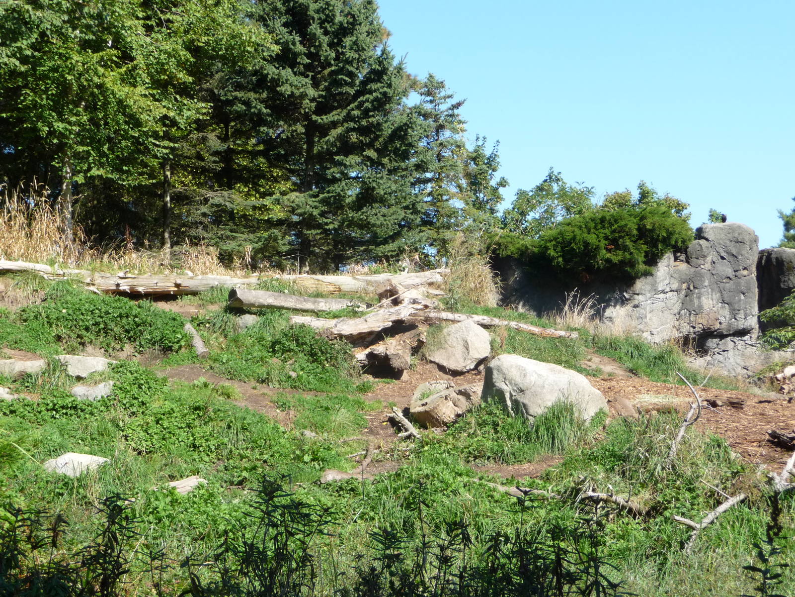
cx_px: 398
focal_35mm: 84
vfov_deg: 17.6
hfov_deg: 23.3
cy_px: 298
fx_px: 1929
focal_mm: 14.2
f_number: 4.7
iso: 160
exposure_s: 1/500
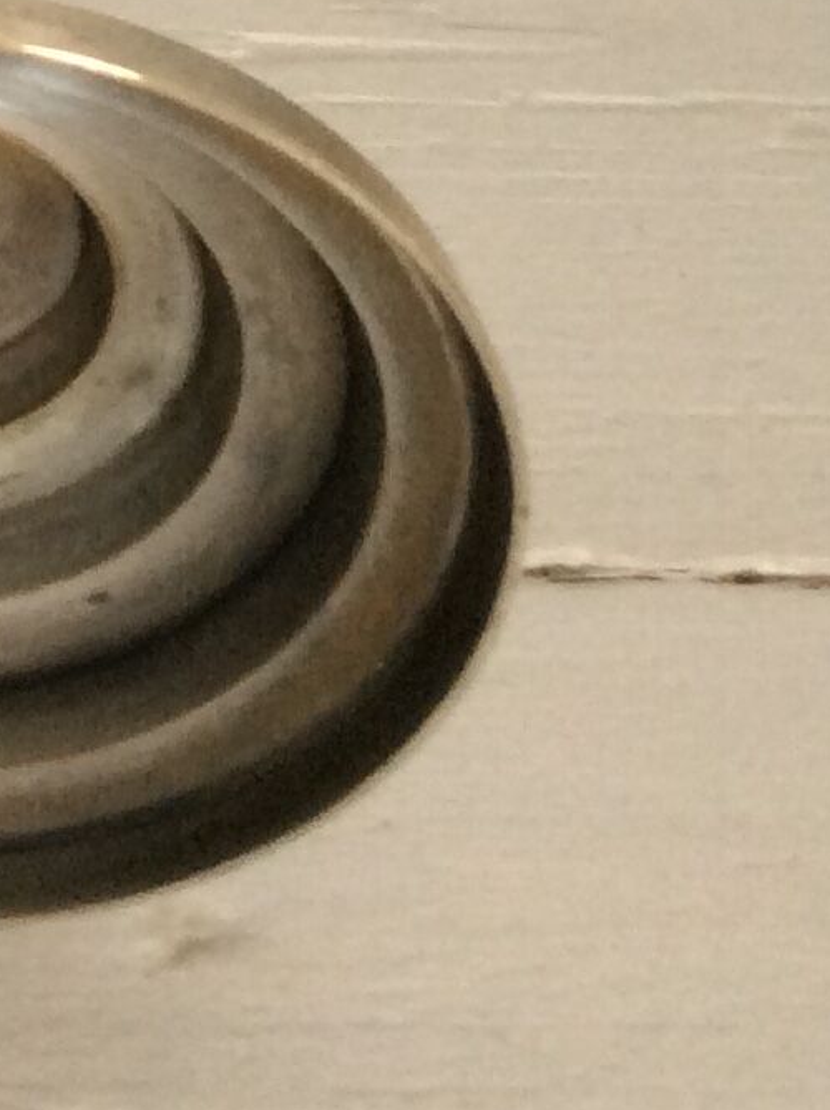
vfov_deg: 14.4
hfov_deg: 11.4
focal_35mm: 124
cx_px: -423
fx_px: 3973
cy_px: -767
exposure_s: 1/25
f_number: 2.4
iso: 64
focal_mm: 3.3
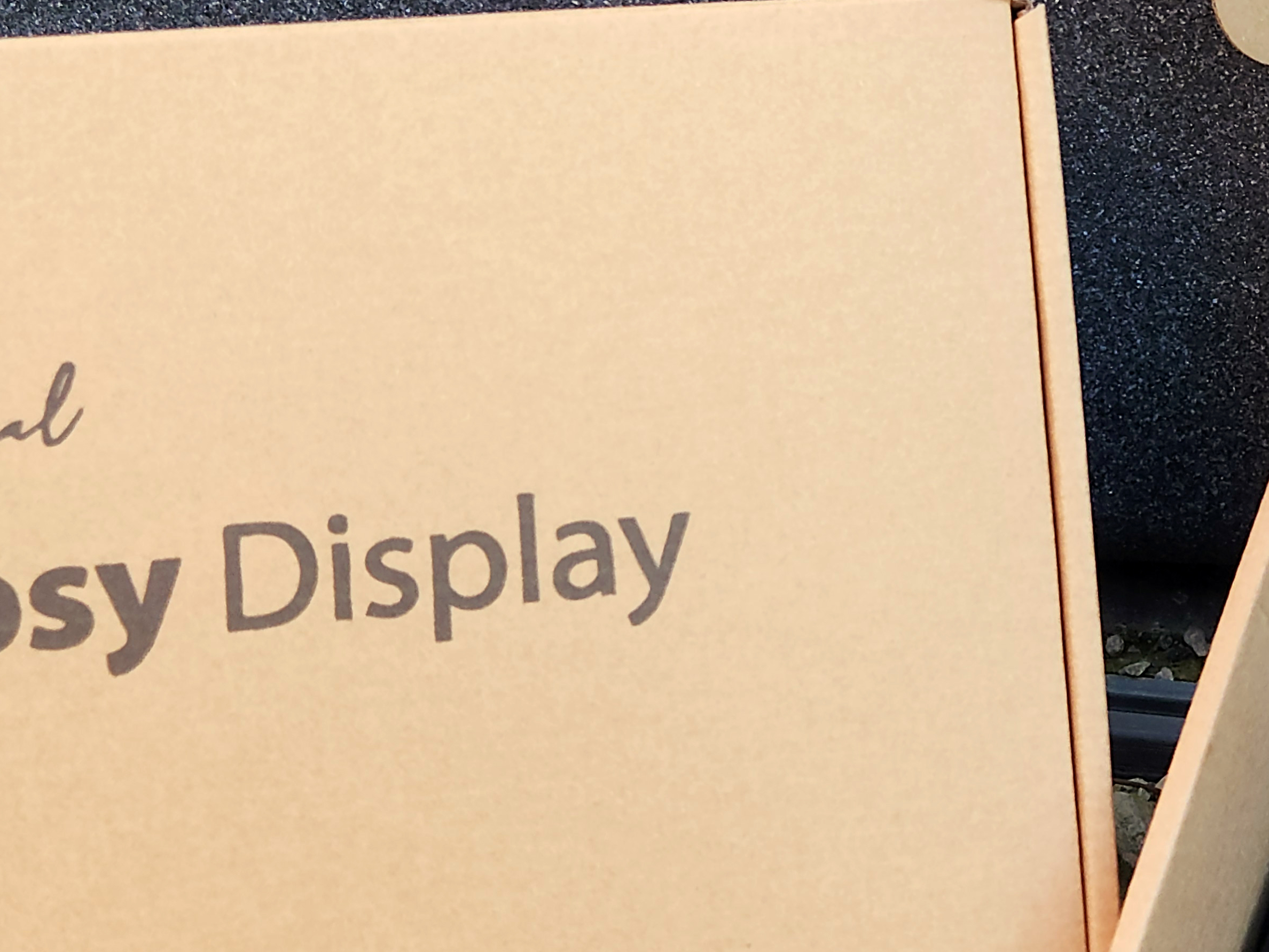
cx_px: 1236
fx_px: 2896
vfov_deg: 18.4
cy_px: 151
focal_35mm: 79
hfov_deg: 23.8
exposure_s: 1/100
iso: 32
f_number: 1.8
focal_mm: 5.4
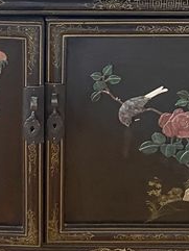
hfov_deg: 13.6
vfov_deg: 17.2
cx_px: 17
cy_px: -68
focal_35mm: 108
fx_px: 786
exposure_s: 1/51
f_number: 1.8
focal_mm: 4.25
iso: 500
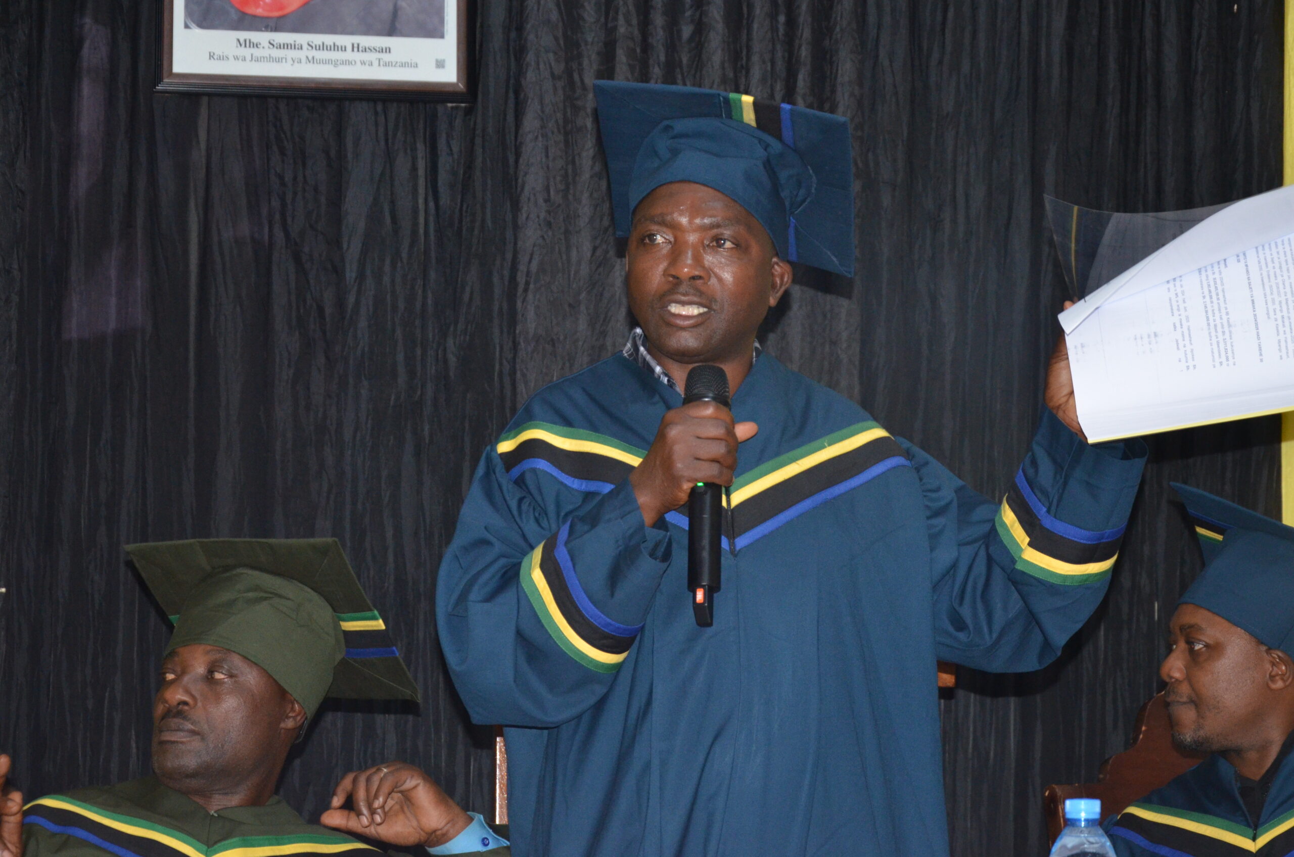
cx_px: 647
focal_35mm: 99
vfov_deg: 13.8
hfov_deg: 20.7
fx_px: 3551
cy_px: 428
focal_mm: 66
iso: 1600
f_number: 5.6
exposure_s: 1/60
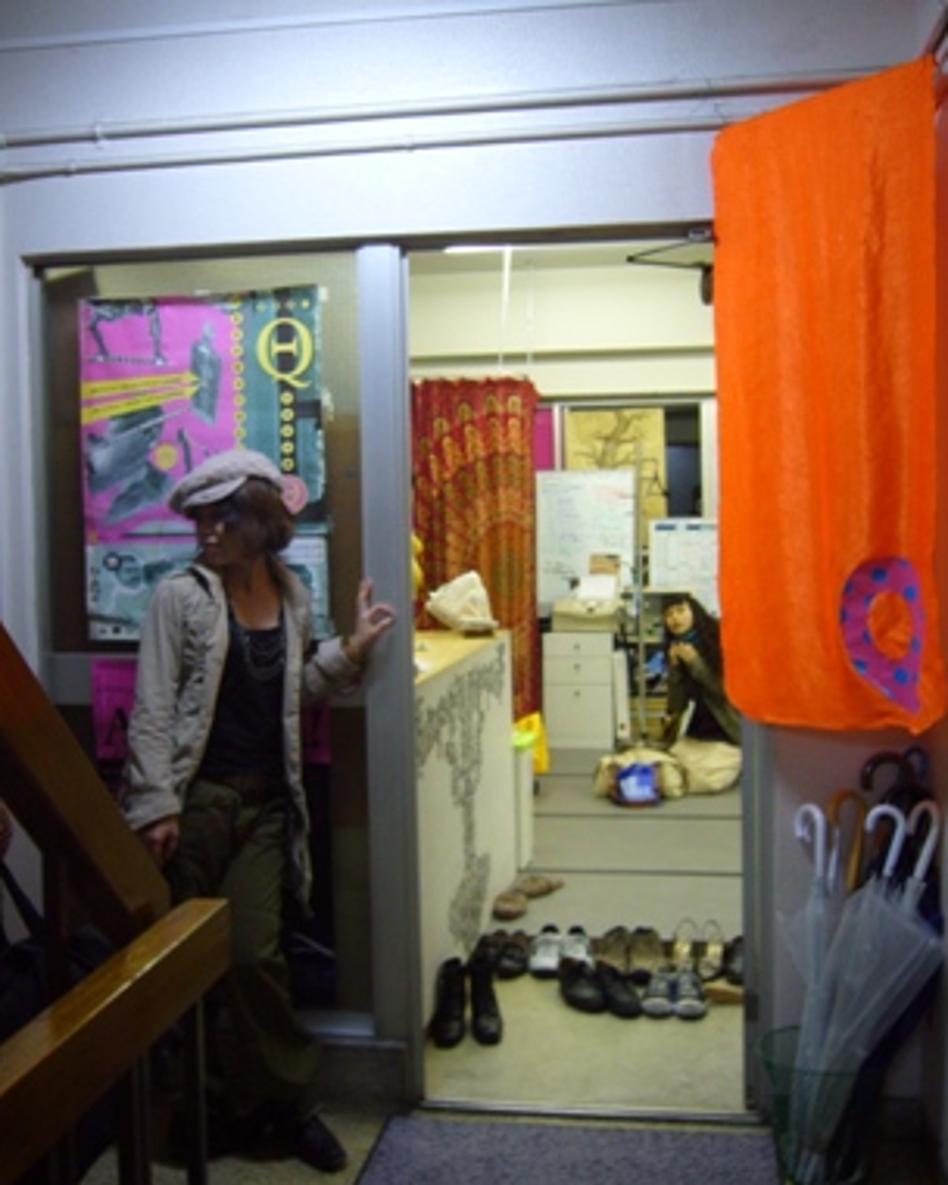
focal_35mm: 39
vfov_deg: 46.8
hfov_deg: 38.2
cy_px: 596
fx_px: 1368
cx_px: 460
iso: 125
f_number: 2.9
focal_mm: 6
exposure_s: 1/15
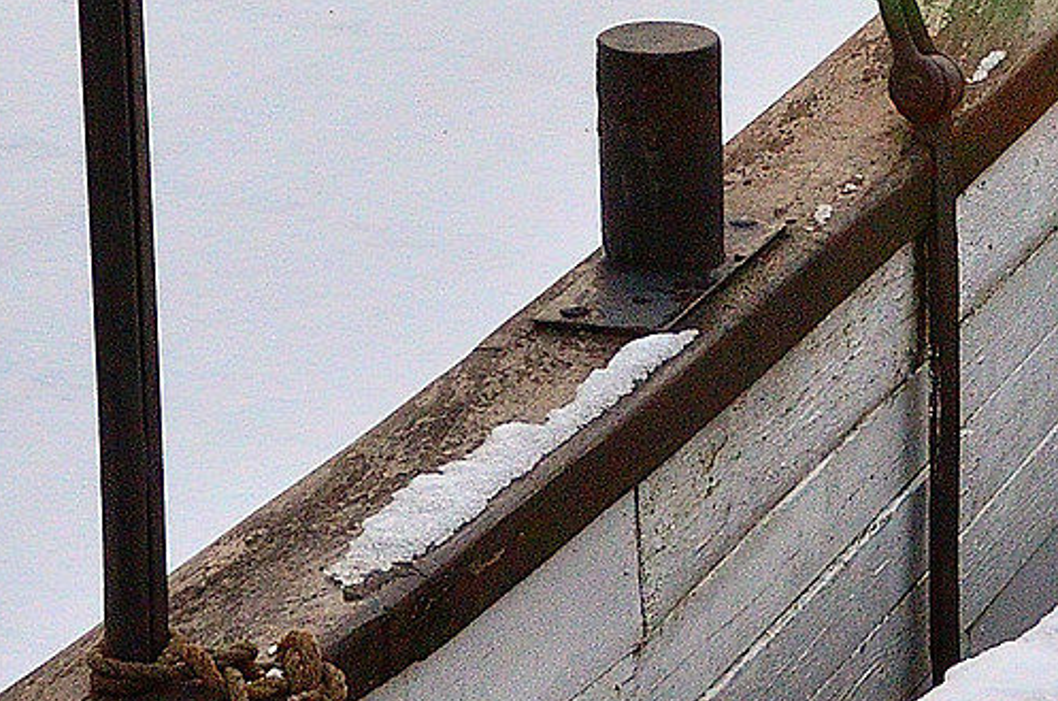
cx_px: 430
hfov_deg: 7.9
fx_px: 7653
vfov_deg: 5.1
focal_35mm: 261
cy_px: -853
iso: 1000
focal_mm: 36
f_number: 11
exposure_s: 1/160
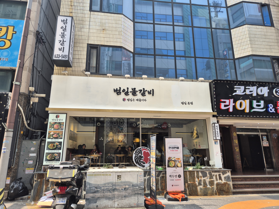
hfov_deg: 73.9
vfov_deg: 58.9
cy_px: 104
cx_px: 140
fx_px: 185
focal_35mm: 23
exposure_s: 1/364
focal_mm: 5.4
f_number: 1.8
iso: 25
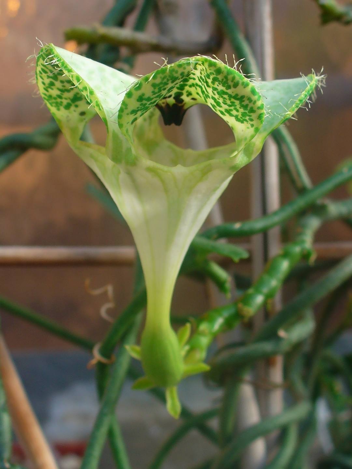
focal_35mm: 37
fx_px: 501
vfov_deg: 50.1
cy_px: 234
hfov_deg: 38.7
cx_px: 176
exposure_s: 1/125
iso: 64
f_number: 2.8
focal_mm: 6.1
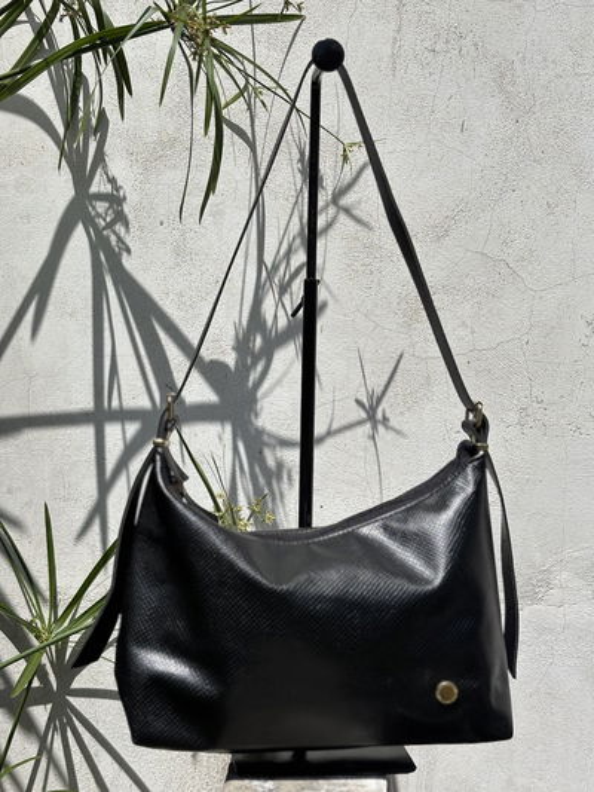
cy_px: 396
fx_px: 1189
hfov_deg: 28.0
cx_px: 297
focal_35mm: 52
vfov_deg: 36.8
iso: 32
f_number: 1.6
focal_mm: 5.96
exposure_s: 1/4854
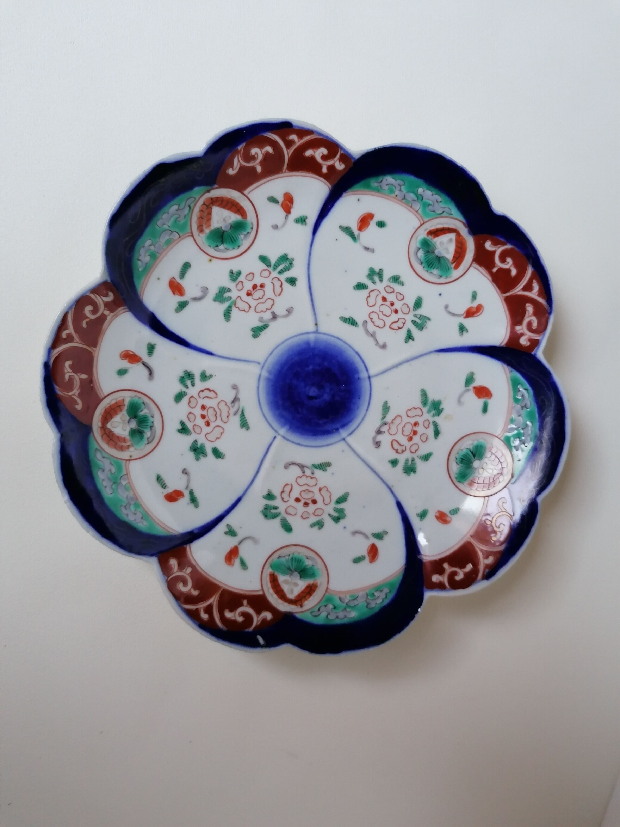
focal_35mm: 27
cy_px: 414
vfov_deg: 65.3
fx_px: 645
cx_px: 310
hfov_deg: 51.4
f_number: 1.8
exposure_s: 1/120
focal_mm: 4.75
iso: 400
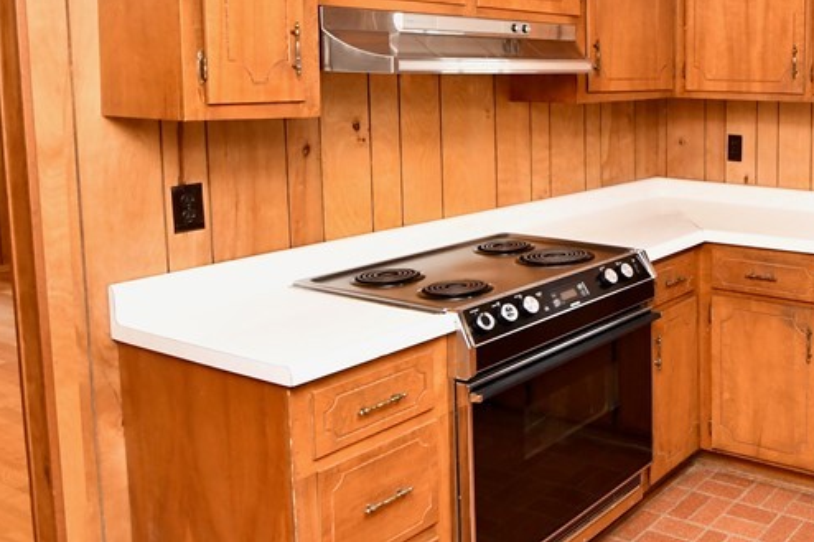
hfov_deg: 50.9
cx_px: 728
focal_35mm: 33
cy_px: 138
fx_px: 746
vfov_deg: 38.9
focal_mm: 10
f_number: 4
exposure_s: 1/60
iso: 900
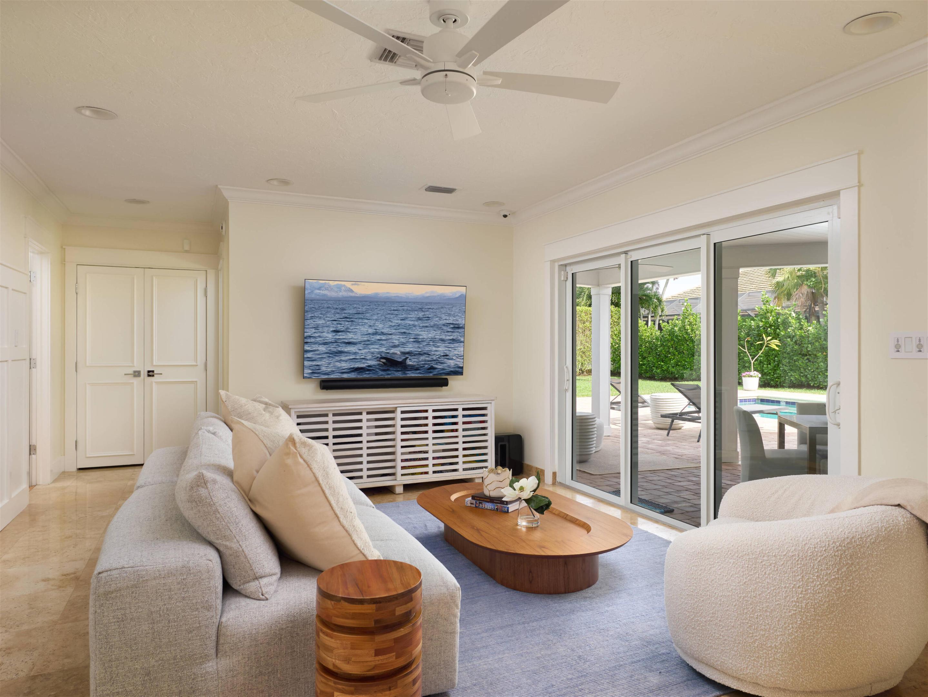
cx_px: 464
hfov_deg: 71.6
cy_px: 348
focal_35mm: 24
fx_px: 644
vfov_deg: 56.8
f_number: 5.6
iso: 100
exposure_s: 1/250
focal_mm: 12
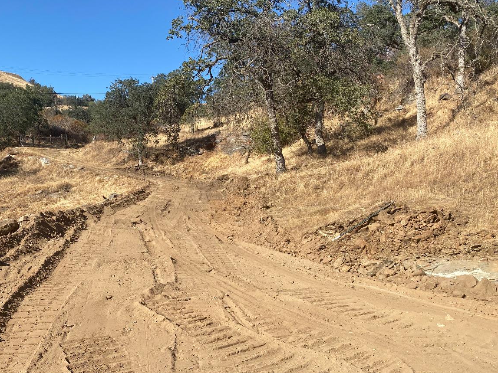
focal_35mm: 34
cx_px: 199
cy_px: 192
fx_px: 489
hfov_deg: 53.6
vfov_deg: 41.8
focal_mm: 4.25
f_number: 1.8
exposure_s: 1/2358
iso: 32
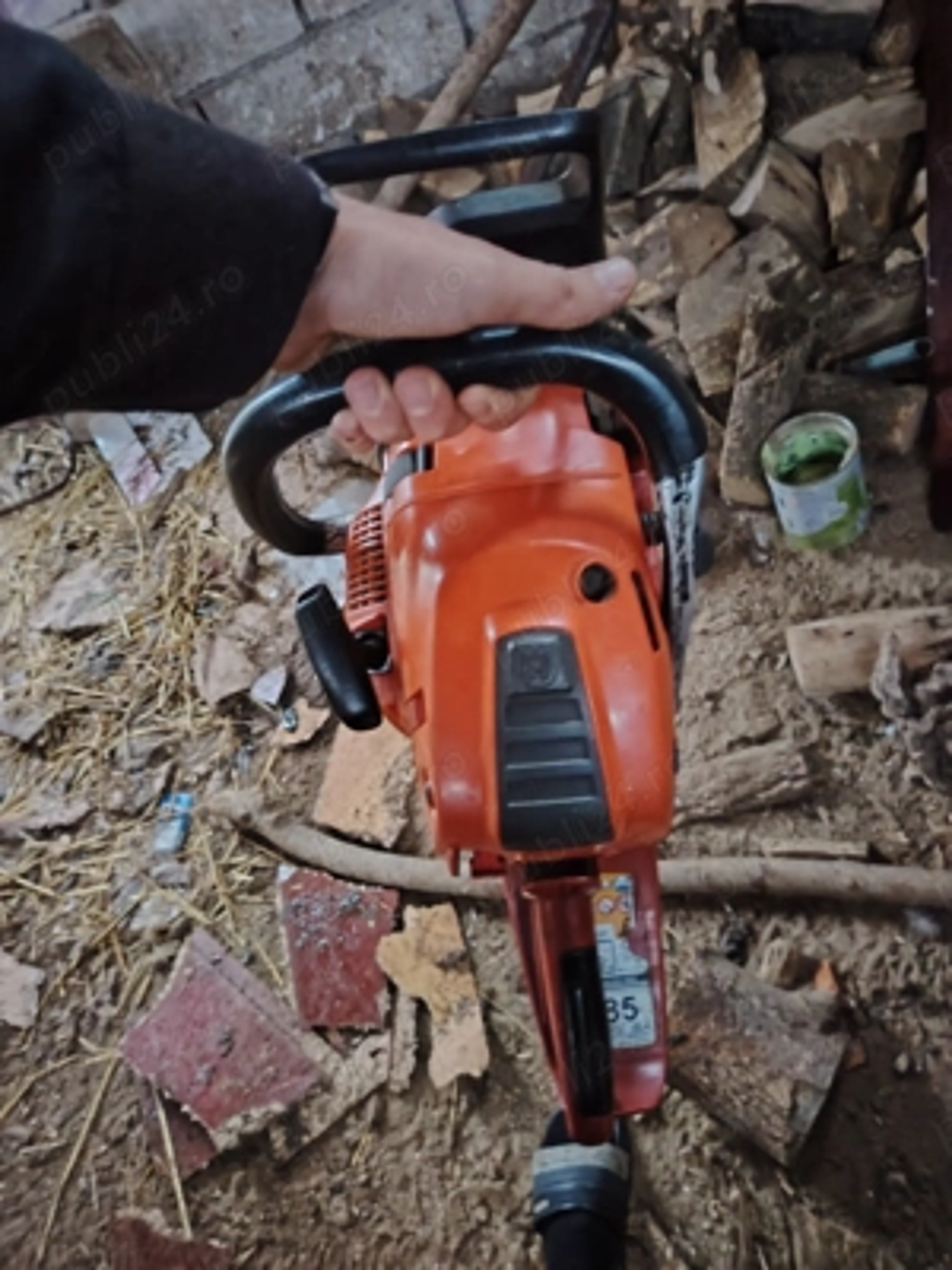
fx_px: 880
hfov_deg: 56.8
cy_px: 635
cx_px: 476
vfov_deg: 71.6
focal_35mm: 24
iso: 17600
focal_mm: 5.25
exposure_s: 1/15.2
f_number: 1.75
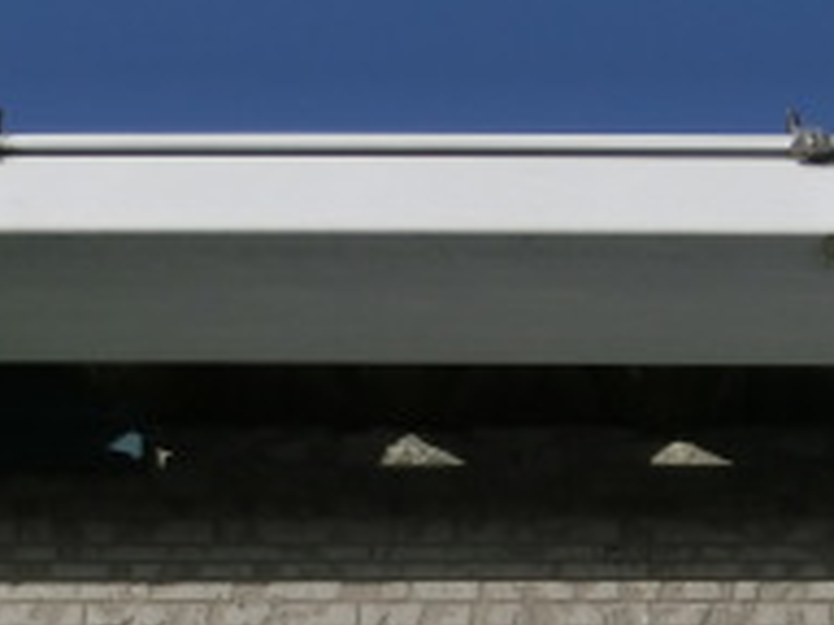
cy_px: 720
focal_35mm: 173
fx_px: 4168
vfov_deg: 8.5
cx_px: 369
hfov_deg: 11.4
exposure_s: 1/250
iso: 80
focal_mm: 9.3
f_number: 9.4
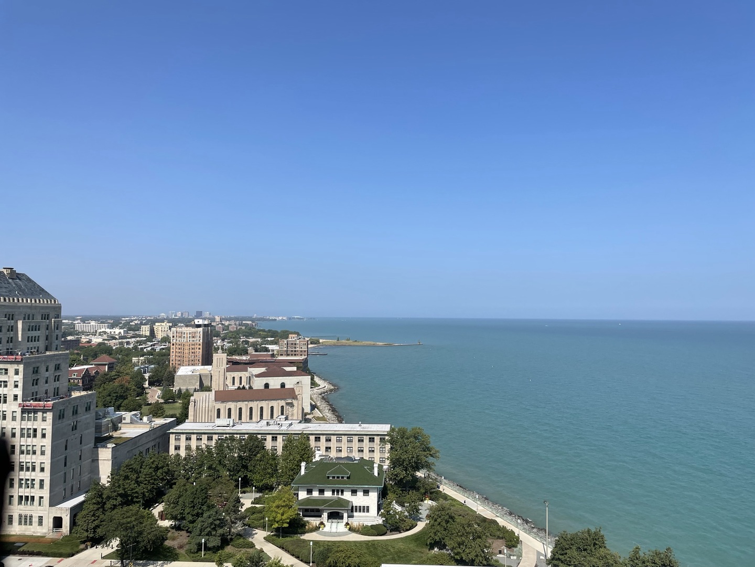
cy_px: 284
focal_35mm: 26
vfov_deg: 53.1
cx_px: 378
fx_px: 567
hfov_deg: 67.3
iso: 32
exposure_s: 1/4292
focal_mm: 4.2
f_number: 1.6
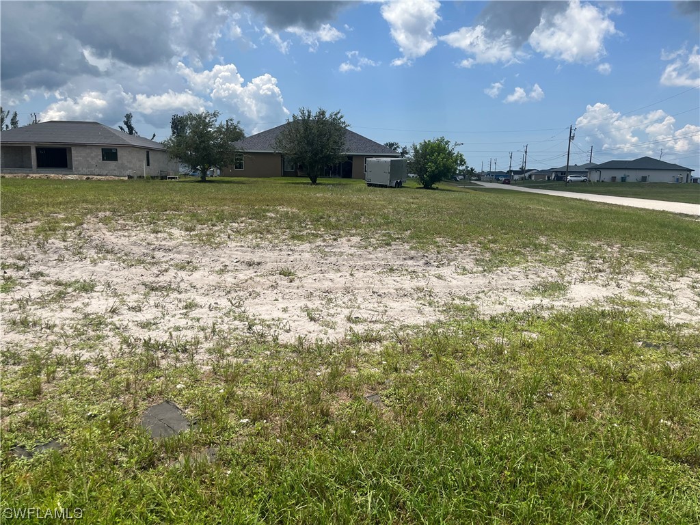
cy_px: 262
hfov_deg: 67.3
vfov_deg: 53.1
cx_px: 350
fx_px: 526
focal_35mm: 26
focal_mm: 5.1
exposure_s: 1/5319
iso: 50
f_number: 1.6
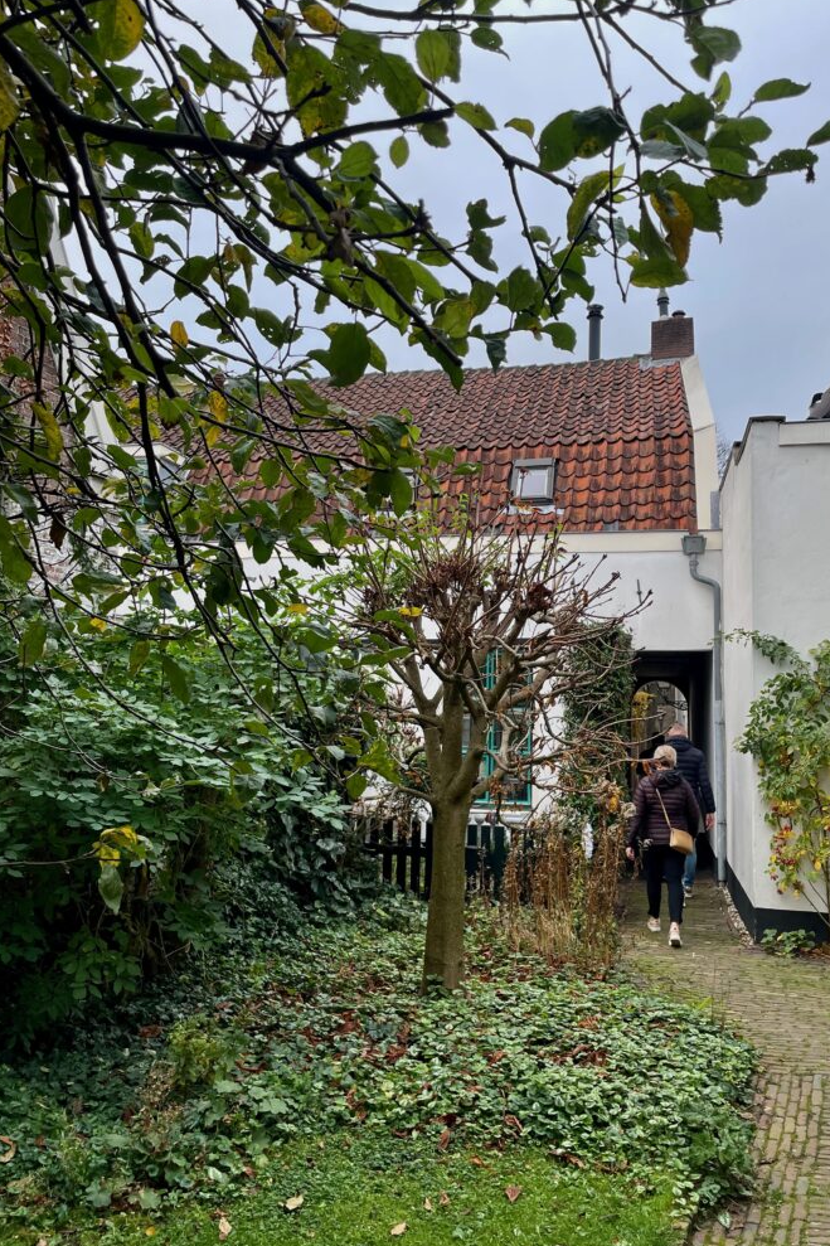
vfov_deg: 65.5
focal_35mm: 28
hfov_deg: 46.3
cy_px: 610
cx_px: 457
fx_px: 969
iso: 64
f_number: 1.6
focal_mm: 4.2
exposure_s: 1/121
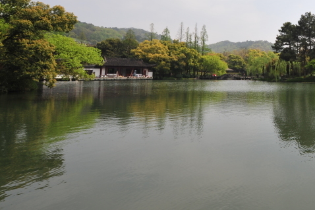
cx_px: 316
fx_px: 262
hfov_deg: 50.0
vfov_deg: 41.8
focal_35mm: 30
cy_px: 44
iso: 200
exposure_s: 1/400
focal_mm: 14
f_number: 10
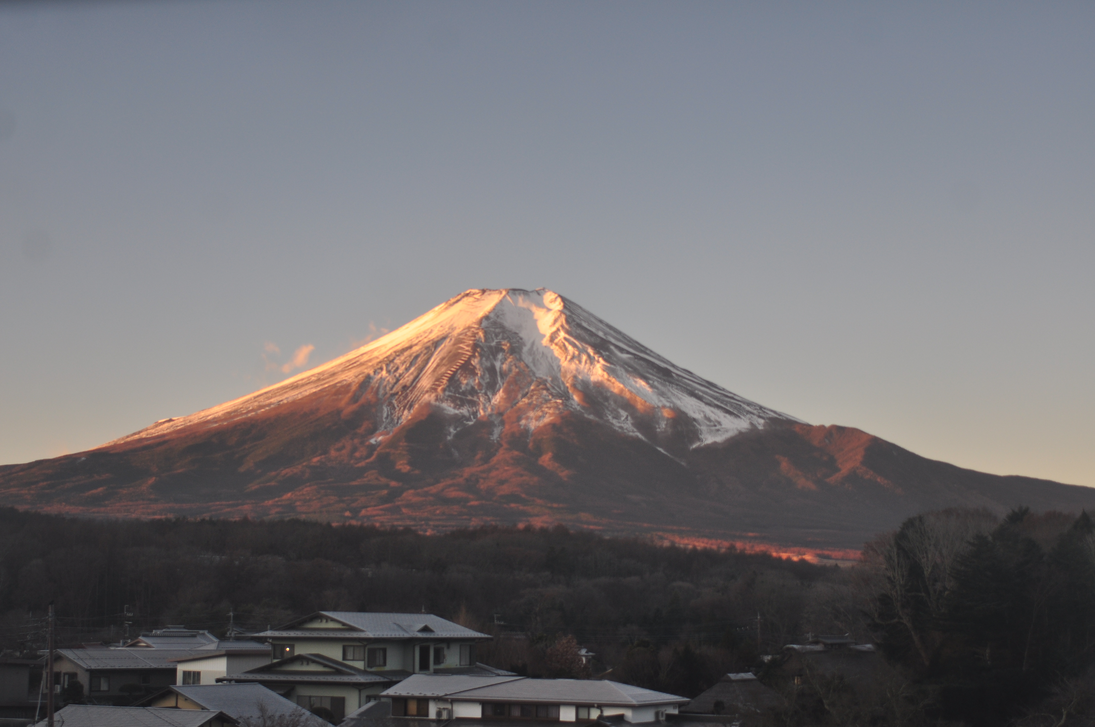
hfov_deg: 36.9
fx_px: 1640
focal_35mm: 54
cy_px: 364
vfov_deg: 25.0
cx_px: 548
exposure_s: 1/60
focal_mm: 36
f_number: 4
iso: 200
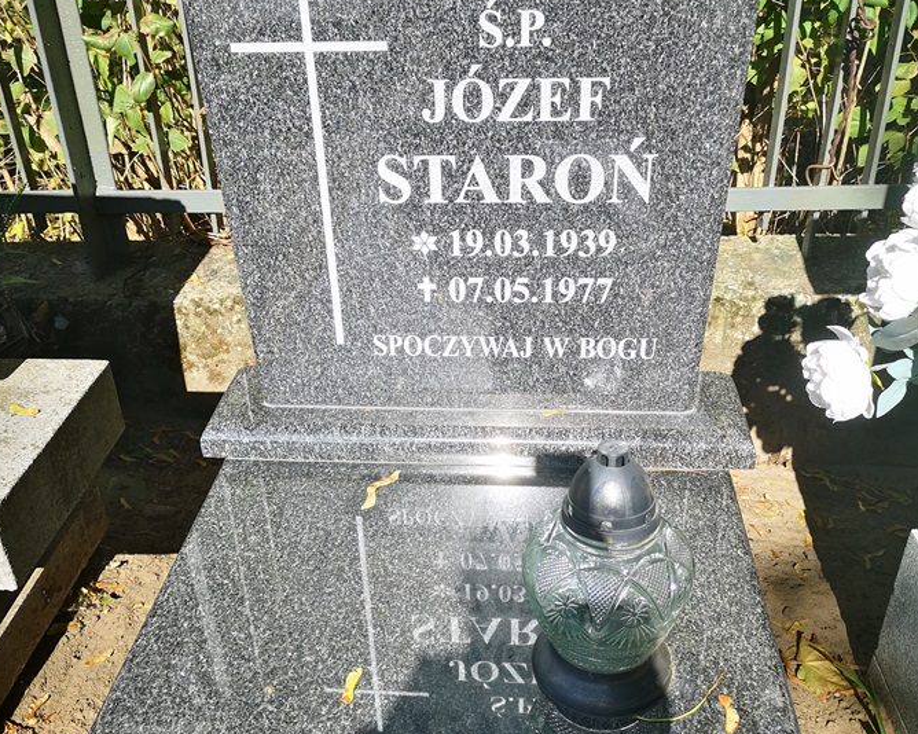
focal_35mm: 36
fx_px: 978
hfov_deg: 50.3
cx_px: 452
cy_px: 410
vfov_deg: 41.1
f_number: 1.8
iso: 50
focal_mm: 5.58
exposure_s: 1/860
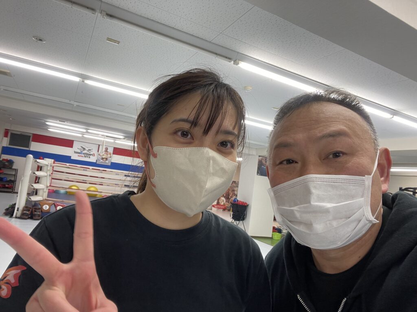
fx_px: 277
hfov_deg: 73.9
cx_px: 208
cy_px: 156
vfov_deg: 58.9
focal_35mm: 23
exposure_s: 1/60
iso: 80
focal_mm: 2.71
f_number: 2.2
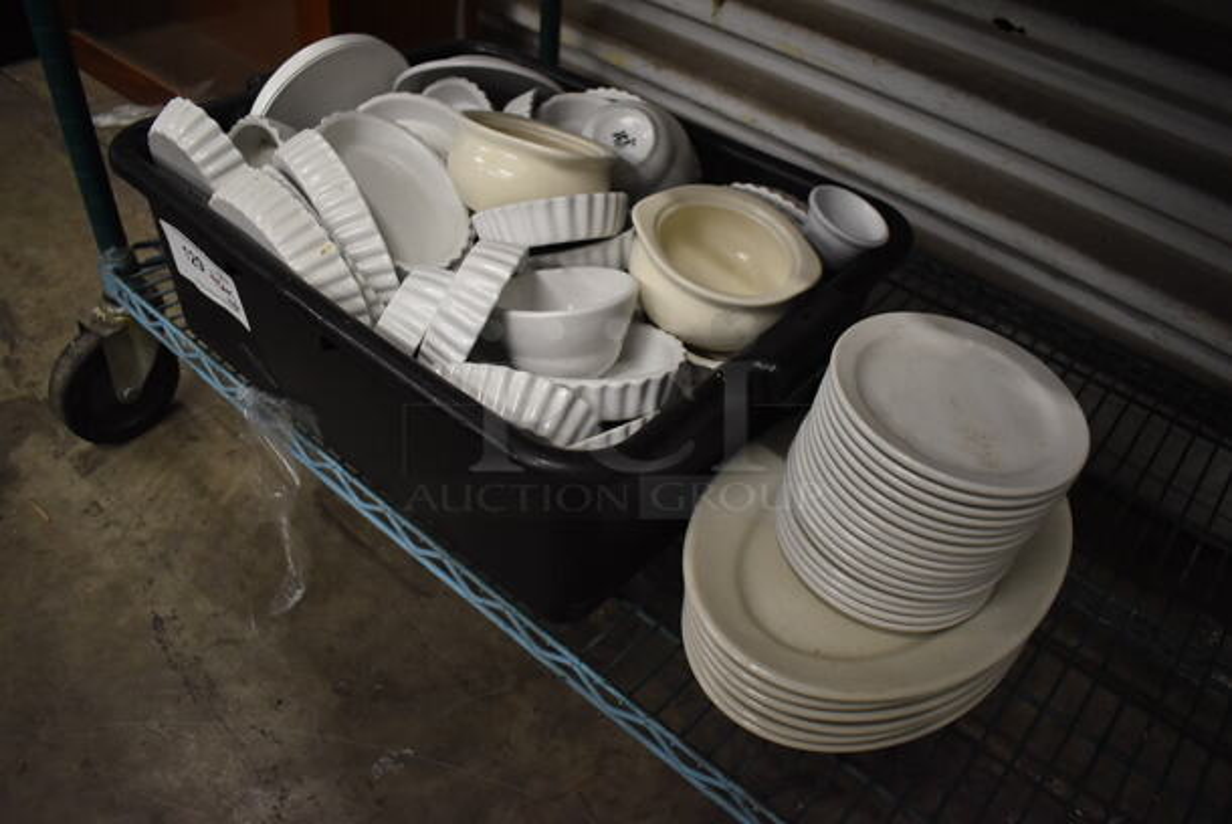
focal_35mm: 27
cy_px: 412
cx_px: 616
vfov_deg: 48.0
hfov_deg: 67.3
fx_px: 925
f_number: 3.5
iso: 1400
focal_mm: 18
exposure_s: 1/125
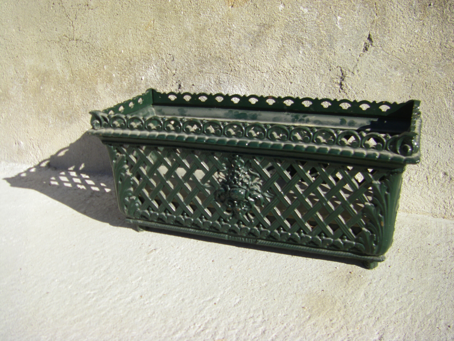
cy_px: 170
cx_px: 227
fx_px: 498
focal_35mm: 38
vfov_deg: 37.7
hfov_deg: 49.0
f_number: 7
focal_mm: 6.3
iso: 64
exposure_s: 1/160
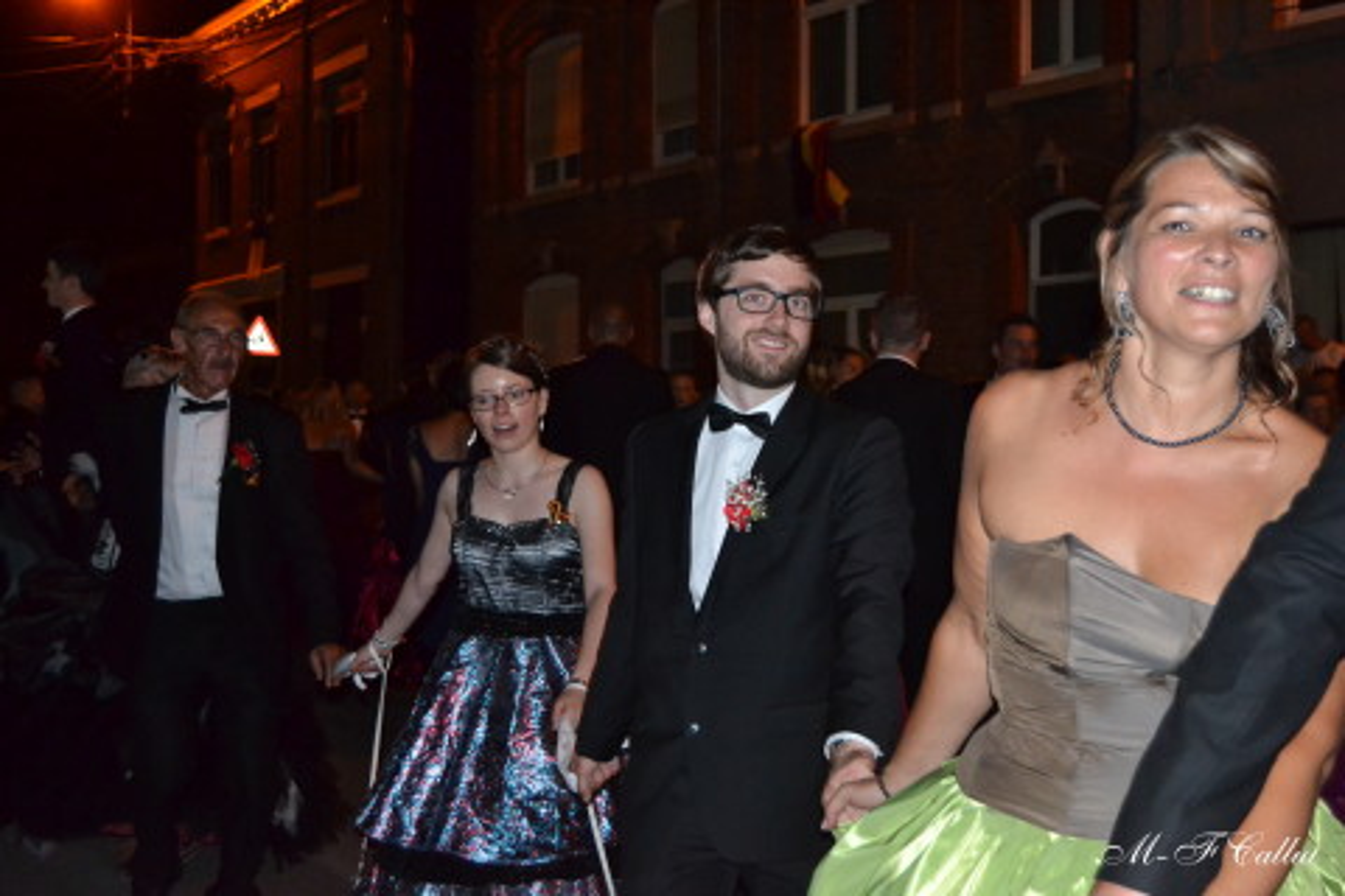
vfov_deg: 31.9
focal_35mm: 42
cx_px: 672
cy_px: 448
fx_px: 1569
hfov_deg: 46.4
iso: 3200
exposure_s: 1/60
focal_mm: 28
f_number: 4
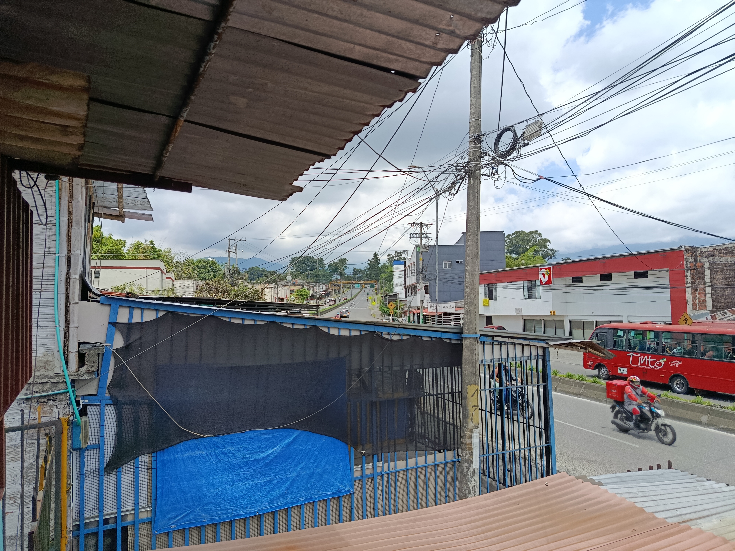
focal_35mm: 24
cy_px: 276
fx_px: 510
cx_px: 368
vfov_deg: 56.8
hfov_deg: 71.6
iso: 52
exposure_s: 1/522
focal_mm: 5.24
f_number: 1.7
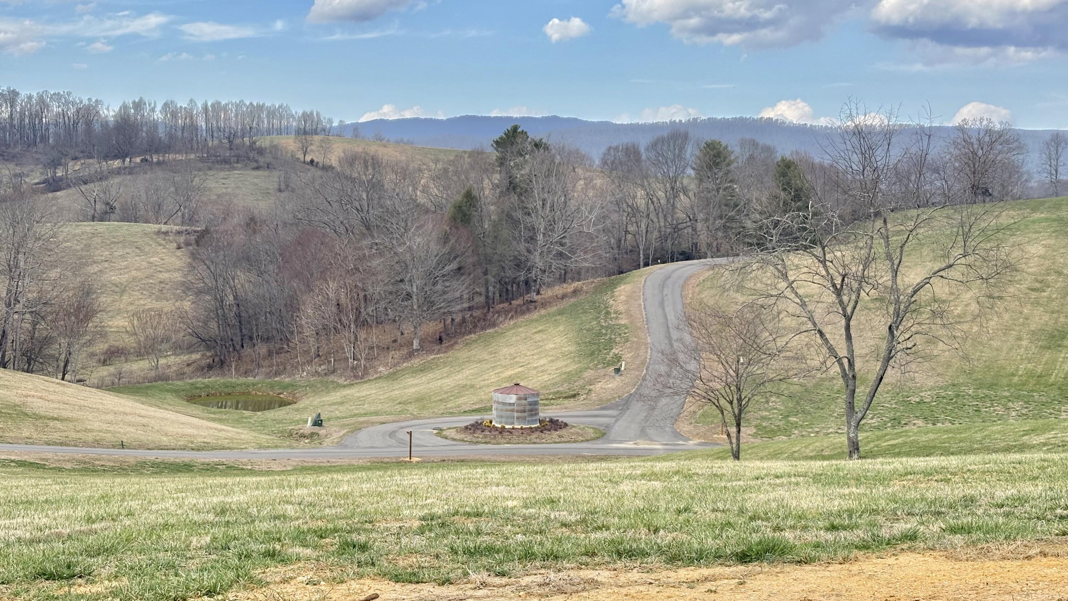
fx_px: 1614
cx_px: 534
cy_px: 348
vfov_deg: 21.1
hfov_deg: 36.6
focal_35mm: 57
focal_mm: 5.96
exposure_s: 1/1957
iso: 32
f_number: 1.6
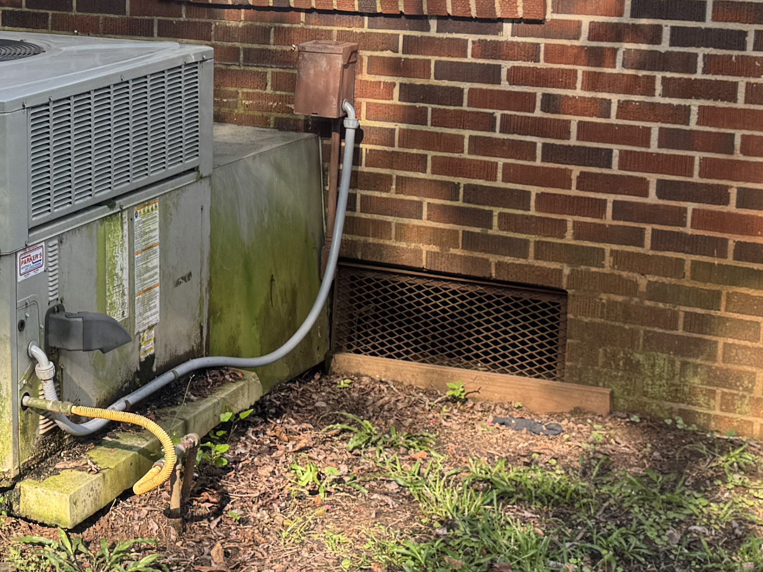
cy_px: 143
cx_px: 8
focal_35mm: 75
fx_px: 1653
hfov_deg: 24.8
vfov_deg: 19.5
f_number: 1.78
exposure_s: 1/166
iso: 64
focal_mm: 6.76
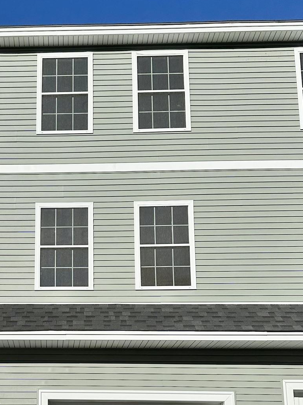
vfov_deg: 34.2
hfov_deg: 26.2
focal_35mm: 54
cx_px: 37
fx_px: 630
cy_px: 337
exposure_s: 1/15625
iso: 80
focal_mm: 6.86
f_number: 1.78
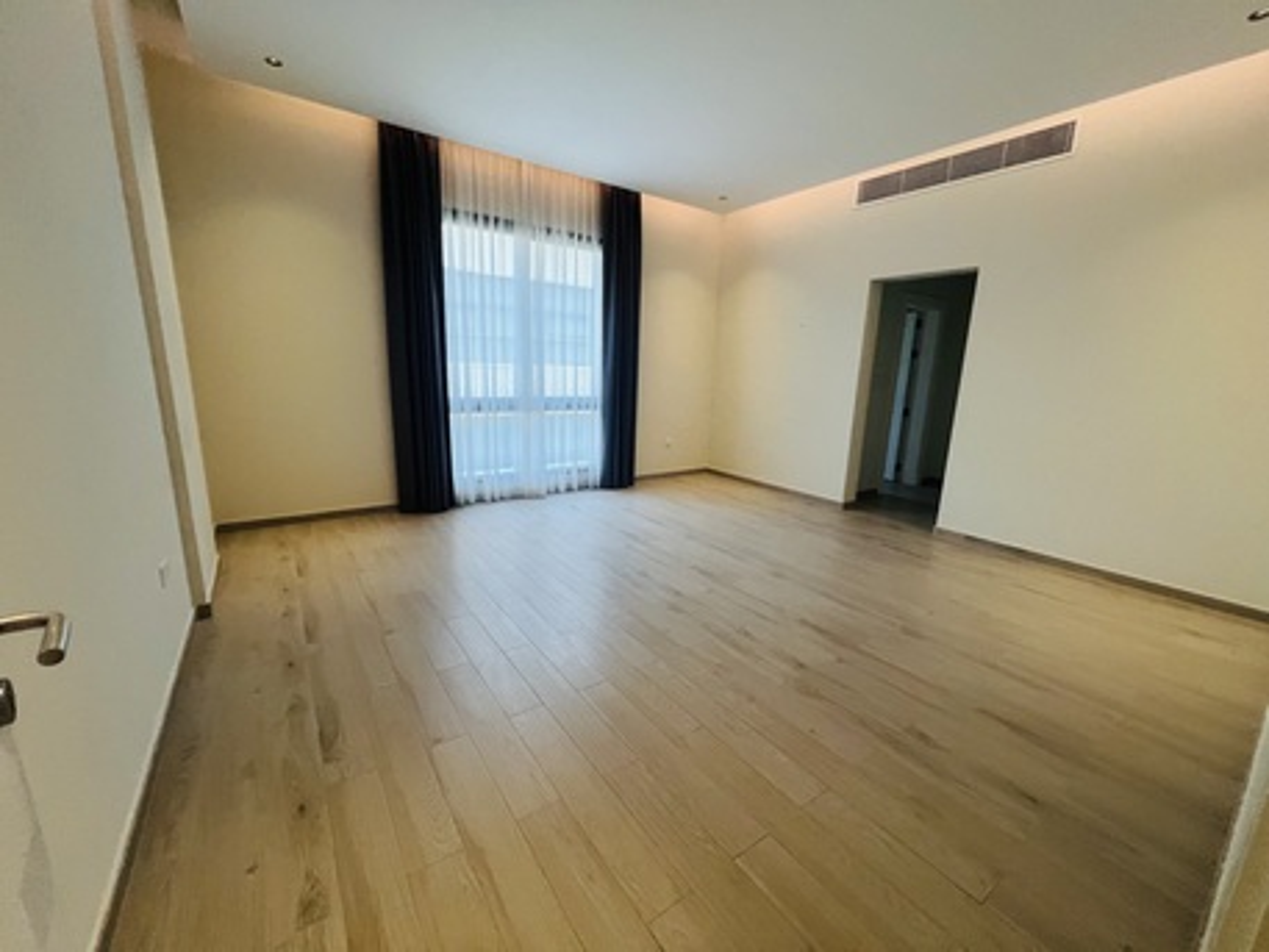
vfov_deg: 89.9
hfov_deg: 106.2
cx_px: 634
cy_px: 476
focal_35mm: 13
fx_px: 477
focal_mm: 1.57
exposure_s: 1/100
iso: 200
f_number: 1.8
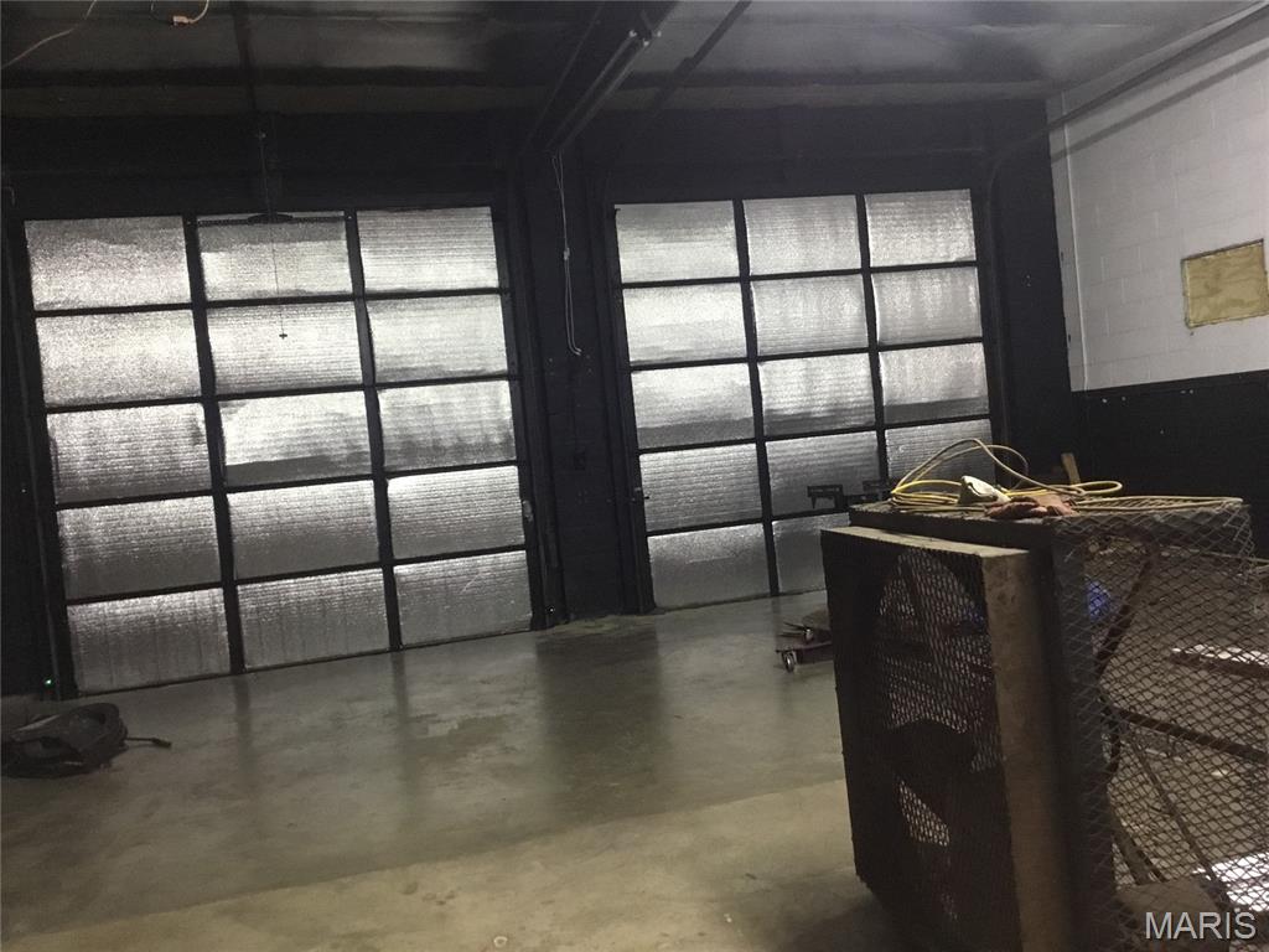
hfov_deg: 58.4
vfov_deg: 45.4
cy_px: 476
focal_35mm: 31
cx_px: 634
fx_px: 1136
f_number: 2.4
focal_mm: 3.3
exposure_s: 1/30
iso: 200
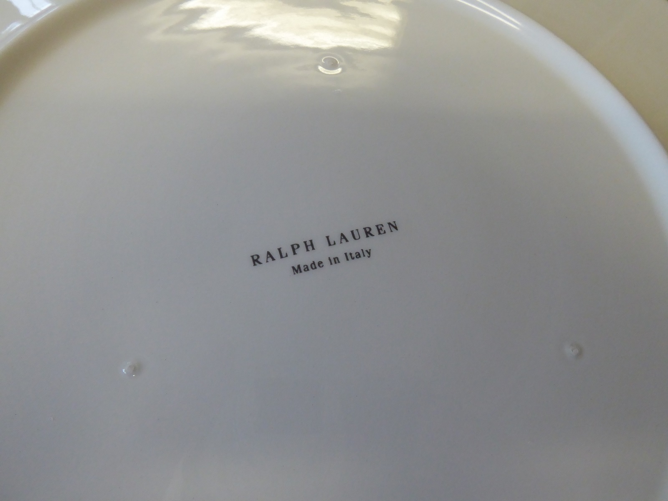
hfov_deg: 71.6
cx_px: 334
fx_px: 463
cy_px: 250
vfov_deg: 56.8
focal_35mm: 24
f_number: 5.6
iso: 400
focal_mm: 4.3
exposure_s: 1/30
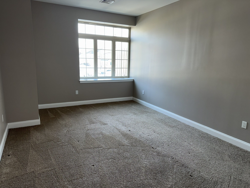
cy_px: 94
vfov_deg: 56.8
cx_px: 125
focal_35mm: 24
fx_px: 173
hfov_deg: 71.6
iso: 64
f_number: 1.78
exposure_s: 1/30
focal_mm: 6.76
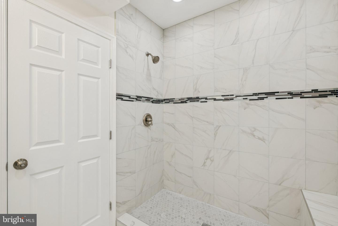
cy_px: 113
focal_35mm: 16
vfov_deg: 73.7
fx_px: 150
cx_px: 169
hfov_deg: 96.7
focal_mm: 16
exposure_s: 1/30
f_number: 8
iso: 100
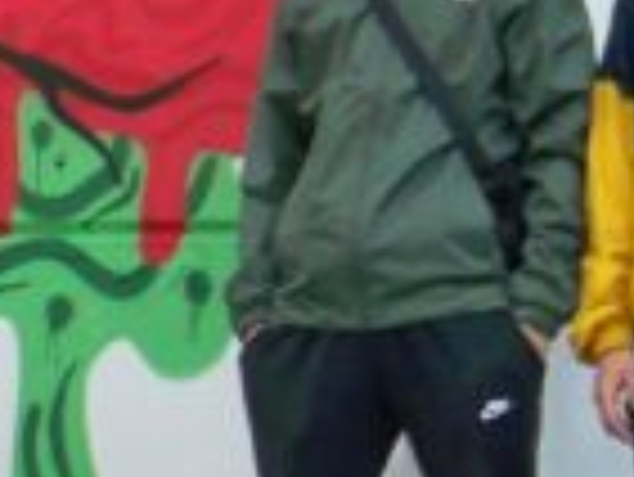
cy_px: 432
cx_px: -607
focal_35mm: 210
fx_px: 3849
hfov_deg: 8.9
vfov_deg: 7.1
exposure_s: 1/125
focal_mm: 7.9
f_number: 3.1
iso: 100
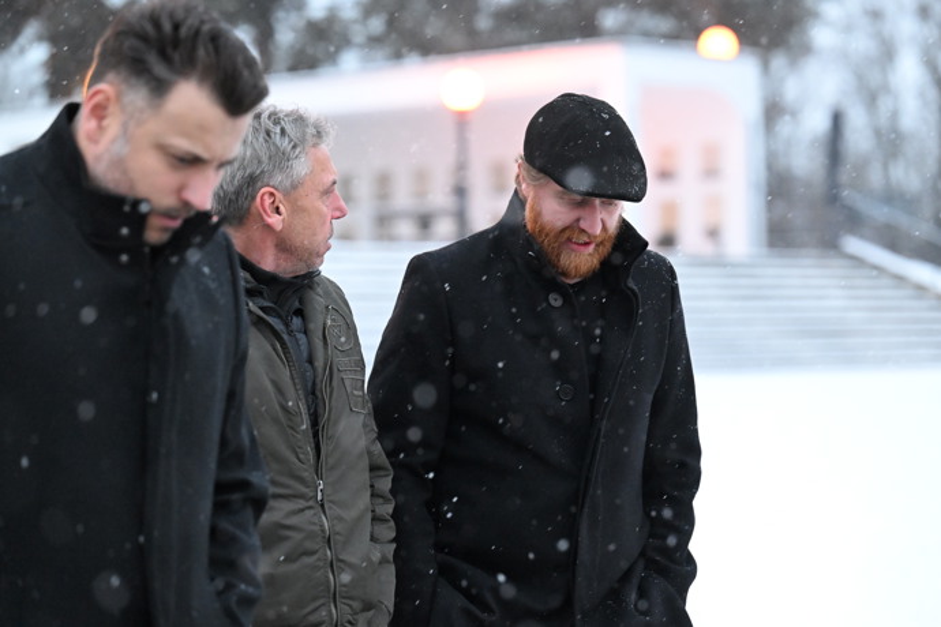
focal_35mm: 125
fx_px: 3267
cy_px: 314
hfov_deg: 16.4
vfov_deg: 11.0
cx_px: 470
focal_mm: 125
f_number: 4
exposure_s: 1/320
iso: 10000
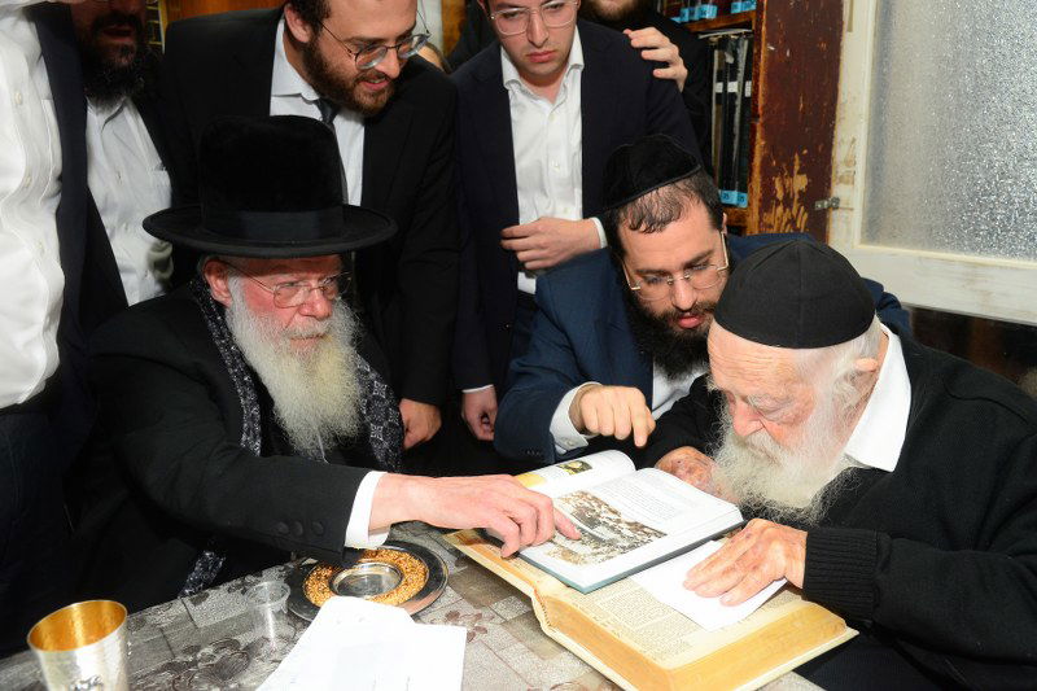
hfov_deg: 61.9
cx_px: 518
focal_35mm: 30
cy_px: 346
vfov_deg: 43.6
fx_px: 864
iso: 1250
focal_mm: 30
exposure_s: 1/100
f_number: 5.6
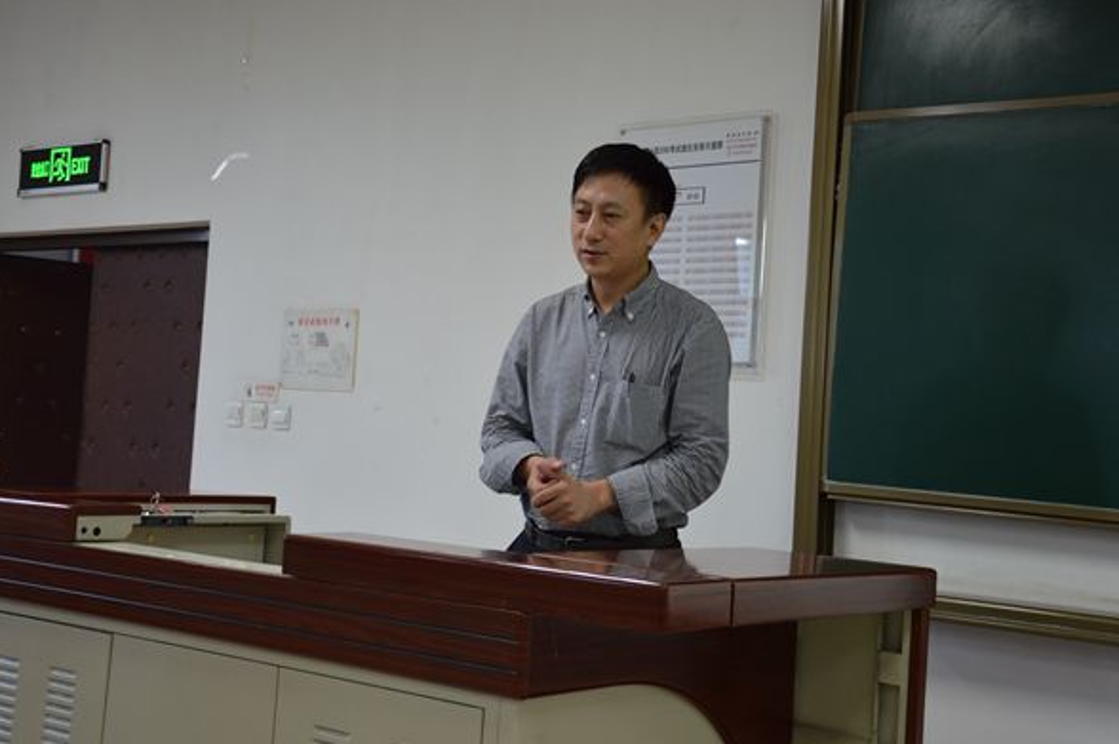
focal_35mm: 49
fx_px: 1522
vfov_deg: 27.5
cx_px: 603
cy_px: 362
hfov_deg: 40.3
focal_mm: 30
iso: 400
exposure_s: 1/30
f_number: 4.2
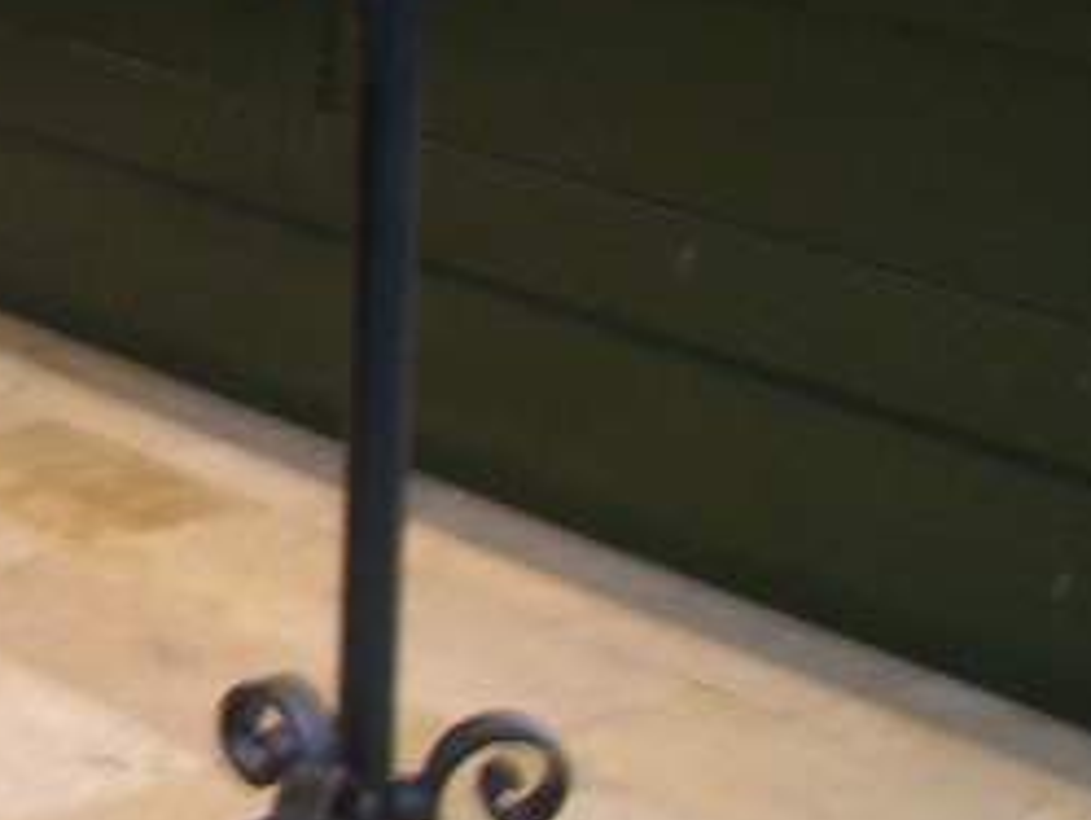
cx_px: -631
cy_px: 206
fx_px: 3847
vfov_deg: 12.1
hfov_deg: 14.8
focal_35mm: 122
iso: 207
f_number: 2.8
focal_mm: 5.8
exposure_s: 1/3.9
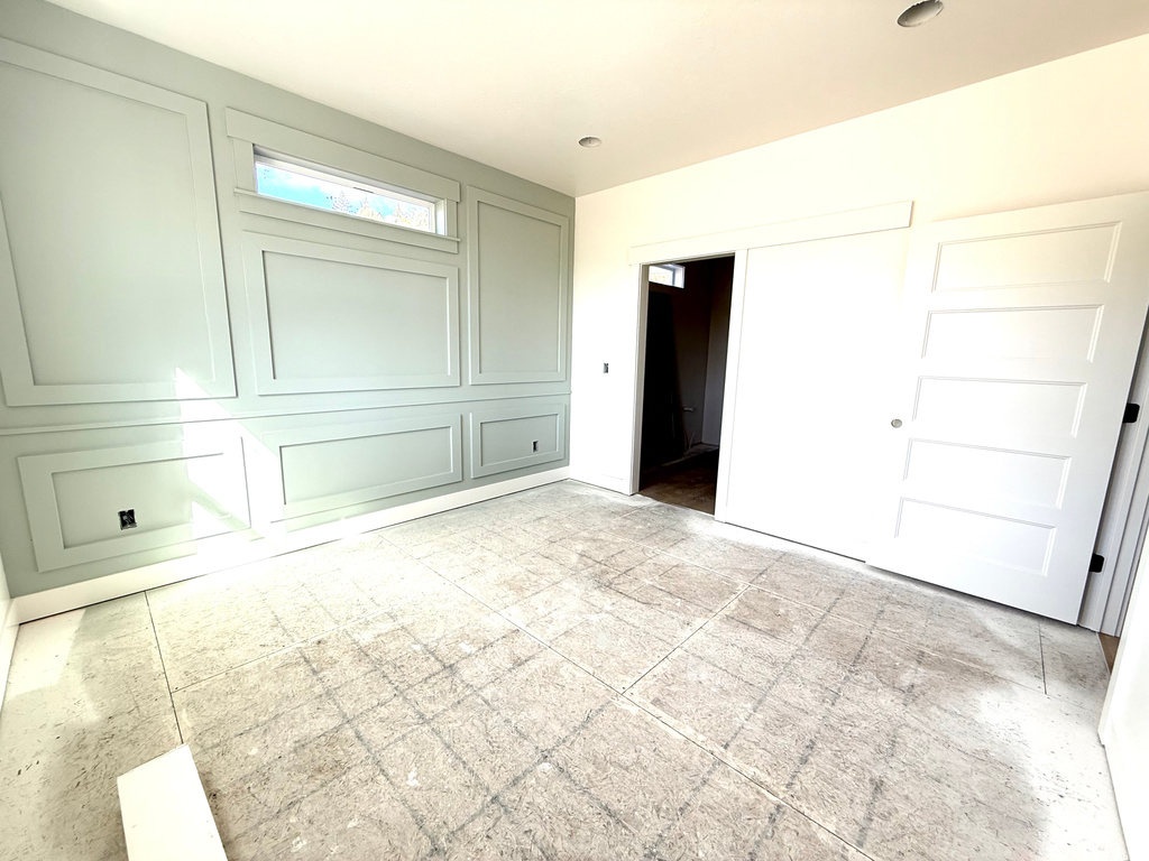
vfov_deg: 85.7
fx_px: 465
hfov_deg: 102.1
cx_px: 574
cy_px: 430
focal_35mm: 14
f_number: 2.2
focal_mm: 2.22
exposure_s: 1/99
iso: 80
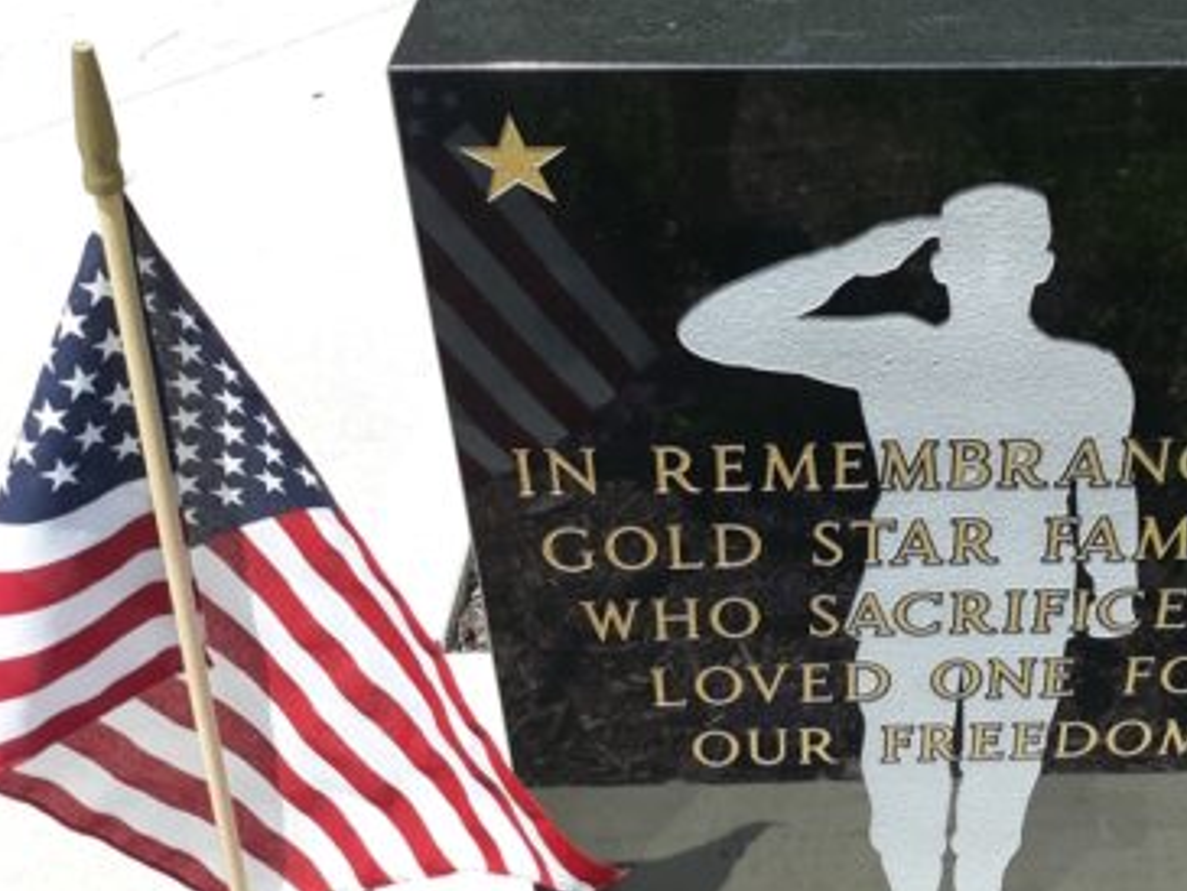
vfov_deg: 31.4
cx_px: 894
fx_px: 1578
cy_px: 354
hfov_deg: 40.1
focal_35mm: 46
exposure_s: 1/1036
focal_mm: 3.7
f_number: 1.7
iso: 40
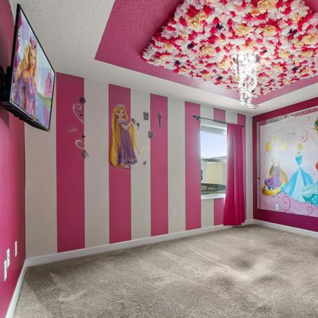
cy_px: 163
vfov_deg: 70.5
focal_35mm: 22
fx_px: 225
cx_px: 240
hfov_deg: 65.9
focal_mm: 16.5
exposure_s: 1/10
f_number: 7.1
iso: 1600
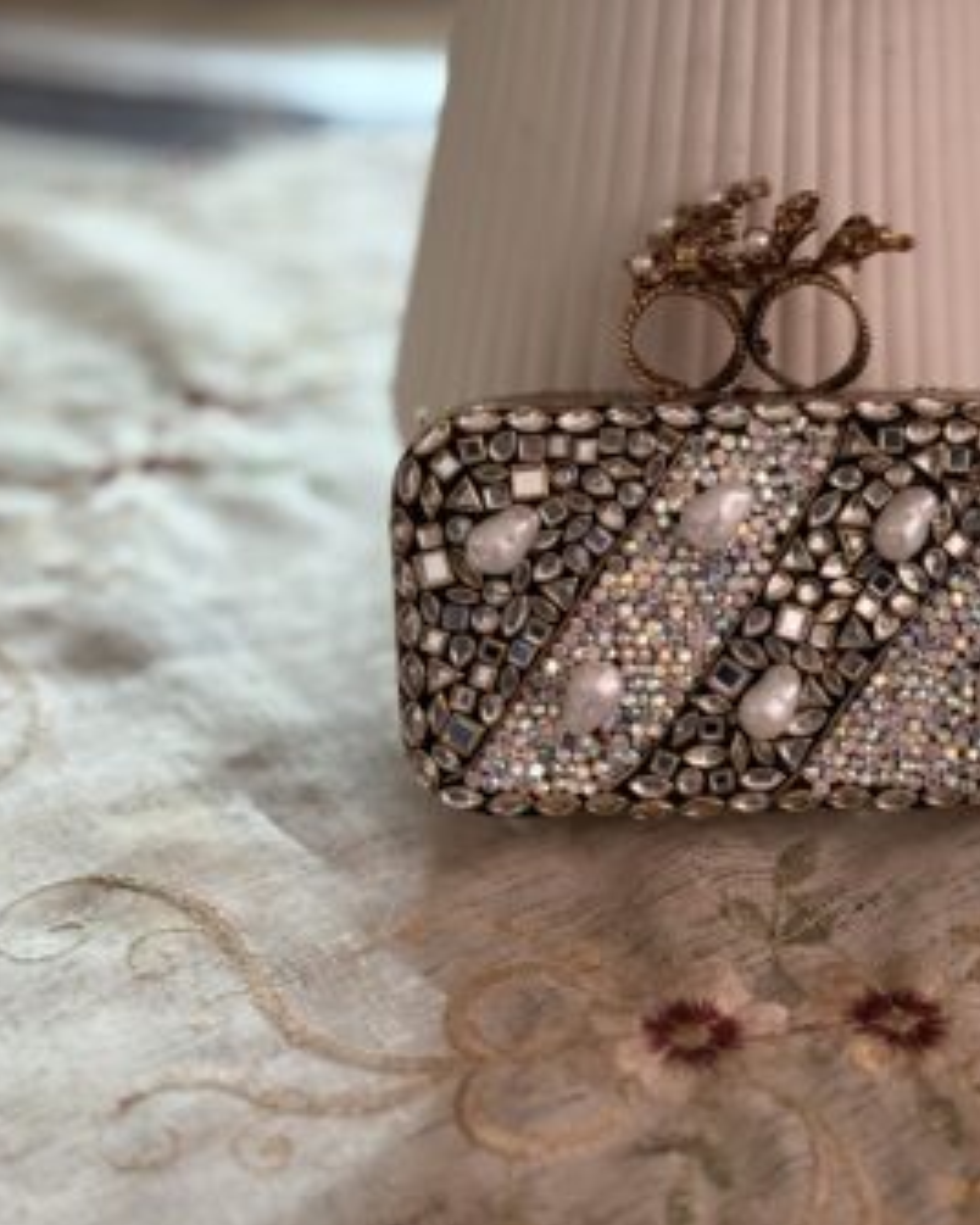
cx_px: 779
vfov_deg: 30.0
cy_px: 614
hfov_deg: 23.9
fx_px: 2284
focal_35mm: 63
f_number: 1.78
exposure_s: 1/50
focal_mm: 6.76
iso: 250
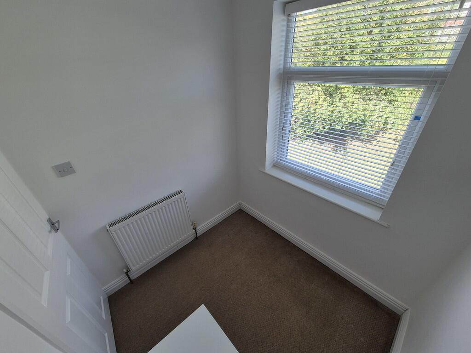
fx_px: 177
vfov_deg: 89.9
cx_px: 236
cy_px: 176
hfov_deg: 106.2
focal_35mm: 13
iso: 50
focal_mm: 2.2
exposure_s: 1/167
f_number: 2.2
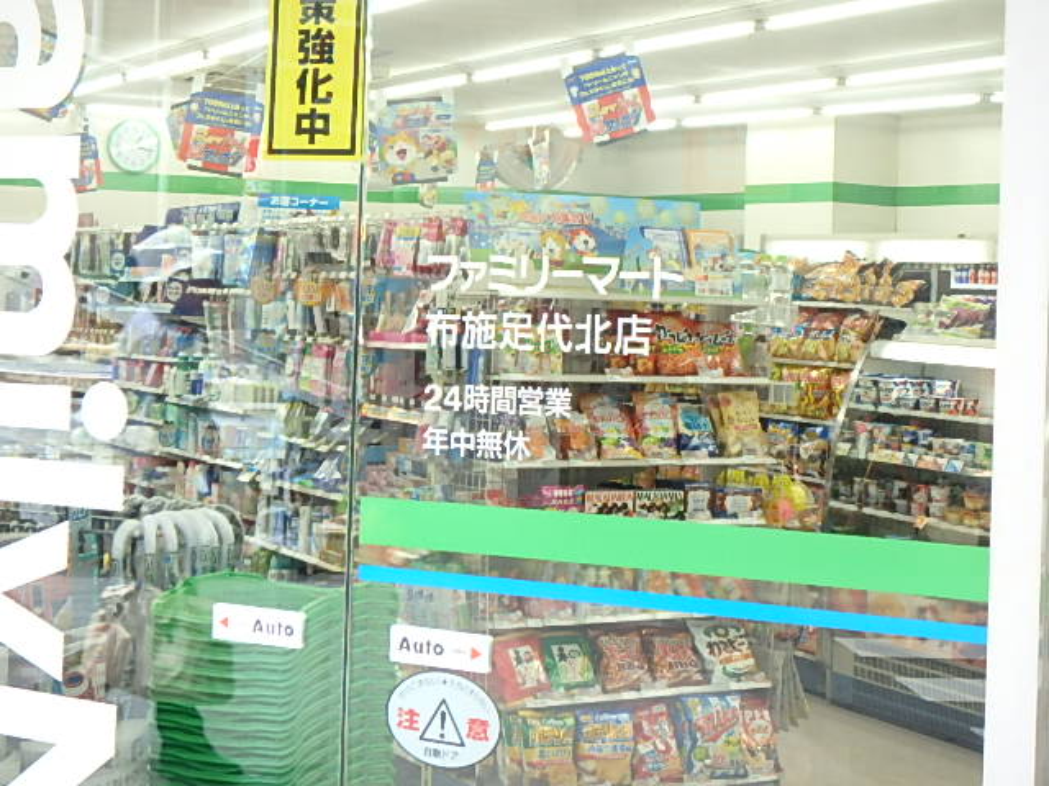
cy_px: 393
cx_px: 524
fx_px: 1727
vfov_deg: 25.7
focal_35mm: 57
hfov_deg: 33.8
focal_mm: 10.1
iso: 400
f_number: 5.1
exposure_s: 1/60
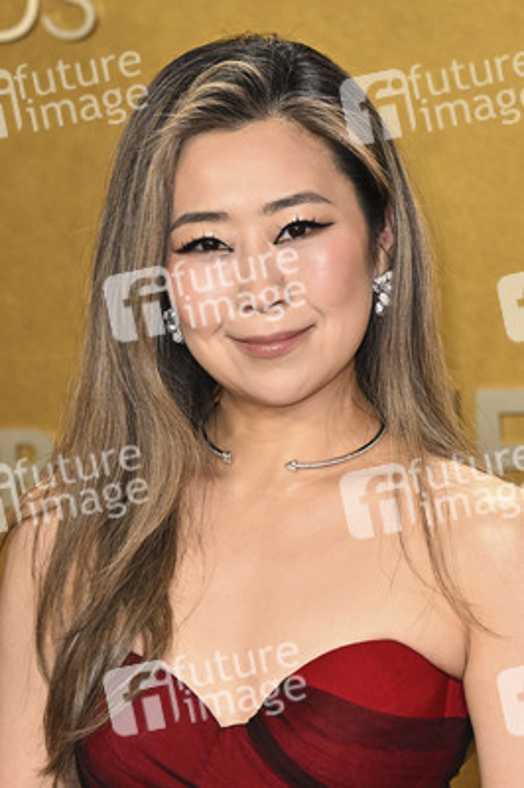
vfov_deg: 12.8
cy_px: 394
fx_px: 3499
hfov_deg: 8.6
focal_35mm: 160
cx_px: 262
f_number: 5
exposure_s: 1/320
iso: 2500
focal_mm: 107
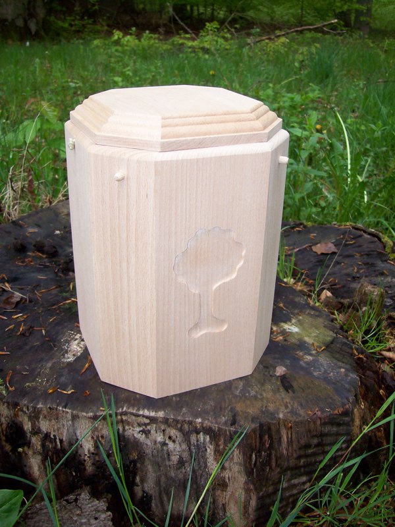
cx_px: 198
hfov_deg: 39.7
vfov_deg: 51.4
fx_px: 548
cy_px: 264
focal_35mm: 36
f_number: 2.7
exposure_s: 1/64
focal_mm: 6
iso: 80
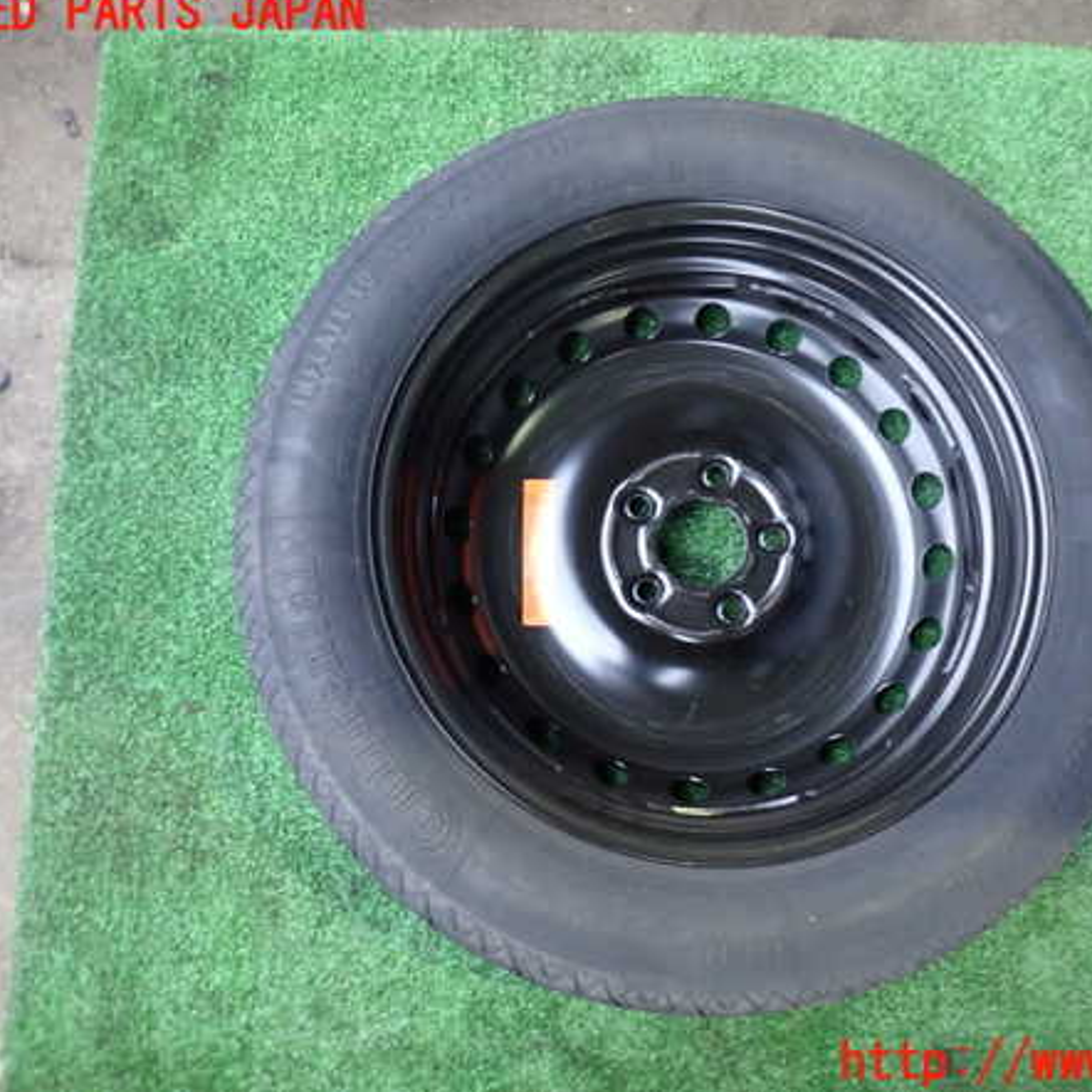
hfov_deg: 53.6
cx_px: 657
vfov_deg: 54.0
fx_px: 1071
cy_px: 539
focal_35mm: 30
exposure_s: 1/30
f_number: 2
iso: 640
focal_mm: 4.5
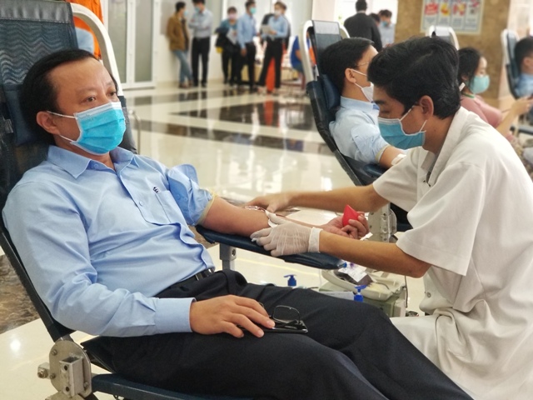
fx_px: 801
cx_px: 266
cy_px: 200
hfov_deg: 36.8
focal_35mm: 52
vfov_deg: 28.0
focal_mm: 6
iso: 200
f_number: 2.4
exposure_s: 1/33
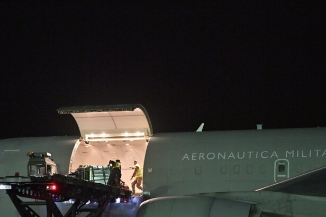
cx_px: 128
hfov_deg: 19.8
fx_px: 933
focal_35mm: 103
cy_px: 175
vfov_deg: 13.2
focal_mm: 62
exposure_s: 1/60
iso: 3200
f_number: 3.5
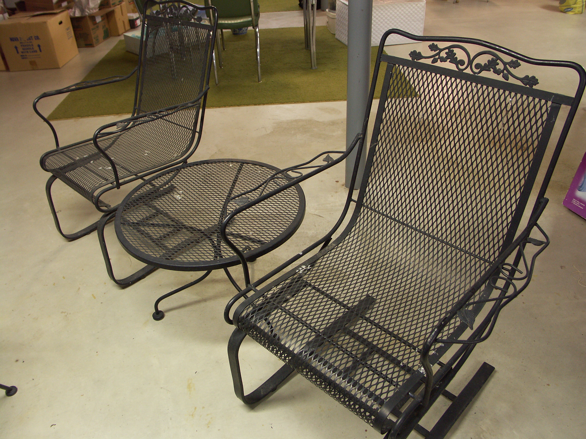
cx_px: 293
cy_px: 220
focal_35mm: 28
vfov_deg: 49.7
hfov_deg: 63.4
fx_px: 474
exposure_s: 1/13
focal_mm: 7.2
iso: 100
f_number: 2.8
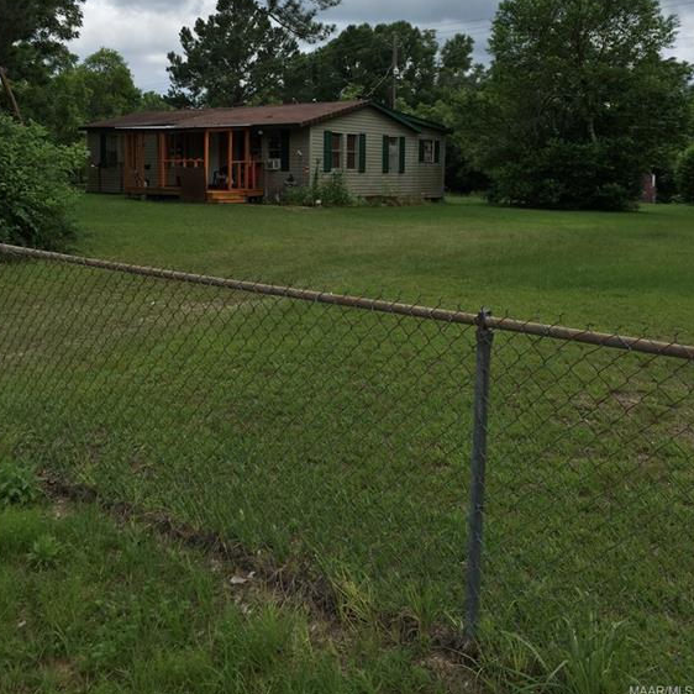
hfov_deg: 47.2
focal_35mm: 35
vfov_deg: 46.4
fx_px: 794
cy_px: 226
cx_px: 342
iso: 32
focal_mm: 4.15
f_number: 2.2
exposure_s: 1/2475
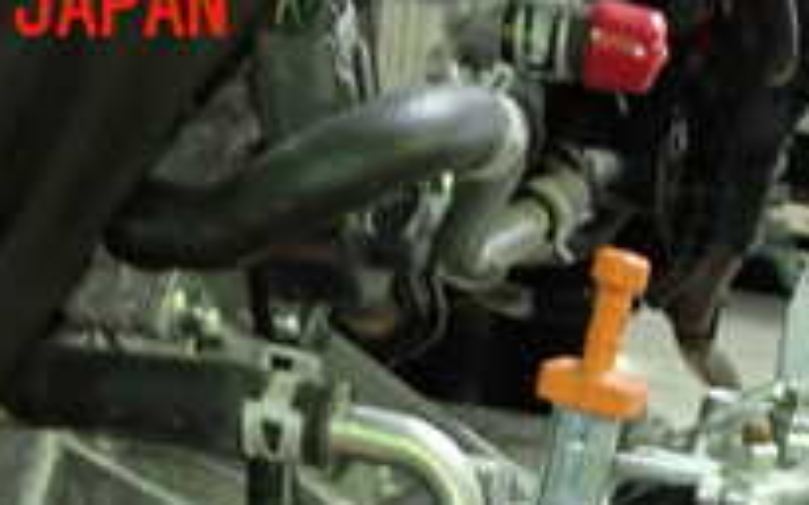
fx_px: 2050
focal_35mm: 93
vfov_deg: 13.0
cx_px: 695
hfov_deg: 21.9
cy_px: 848
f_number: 2.3
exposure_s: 1/30
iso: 640
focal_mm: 5.4
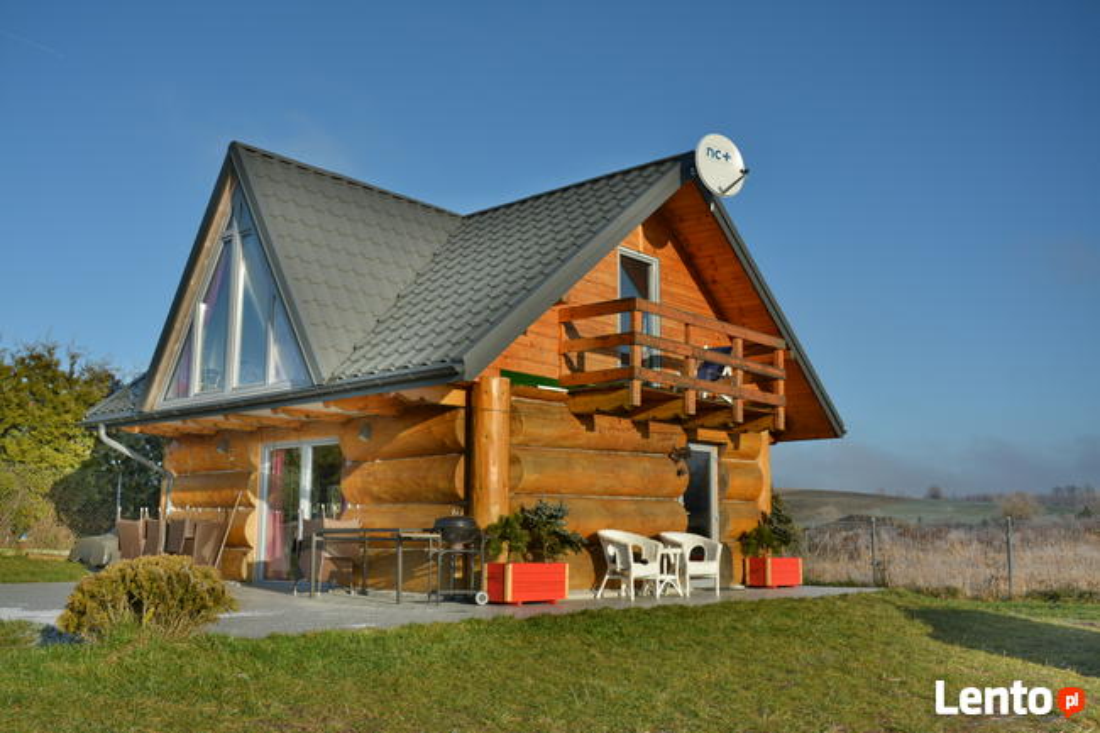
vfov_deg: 39.9
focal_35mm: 33
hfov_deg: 57.2
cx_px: 550
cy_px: 366
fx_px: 1008
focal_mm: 22
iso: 100
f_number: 6.3
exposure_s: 1/250
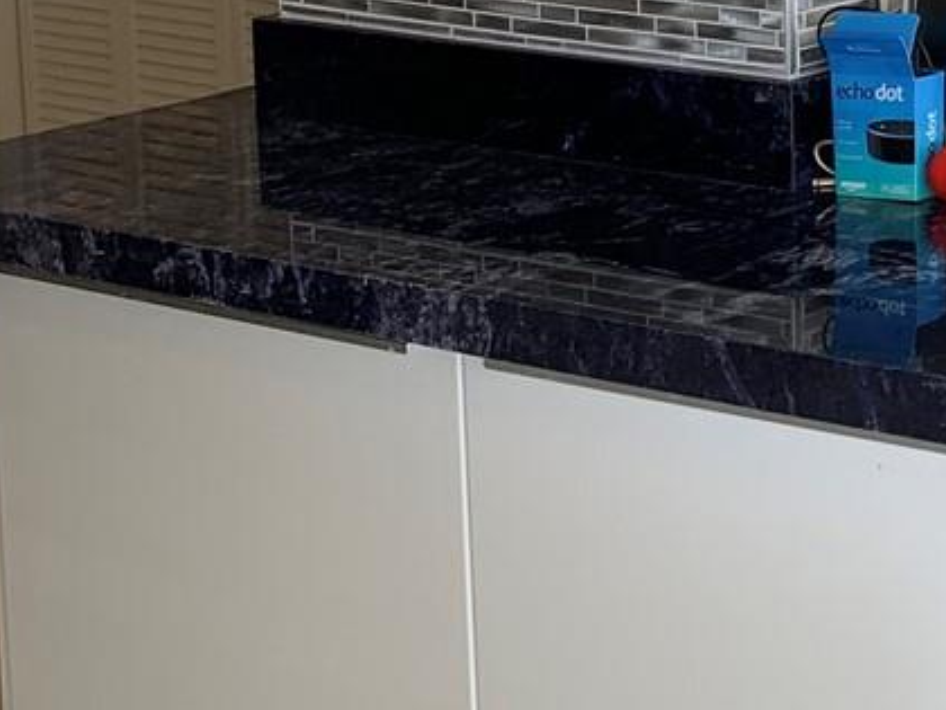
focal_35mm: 99
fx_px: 2706
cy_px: -117
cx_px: 1421
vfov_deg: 14.5
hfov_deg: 17.8
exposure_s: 1/126
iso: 25
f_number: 1.8
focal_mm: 4.25
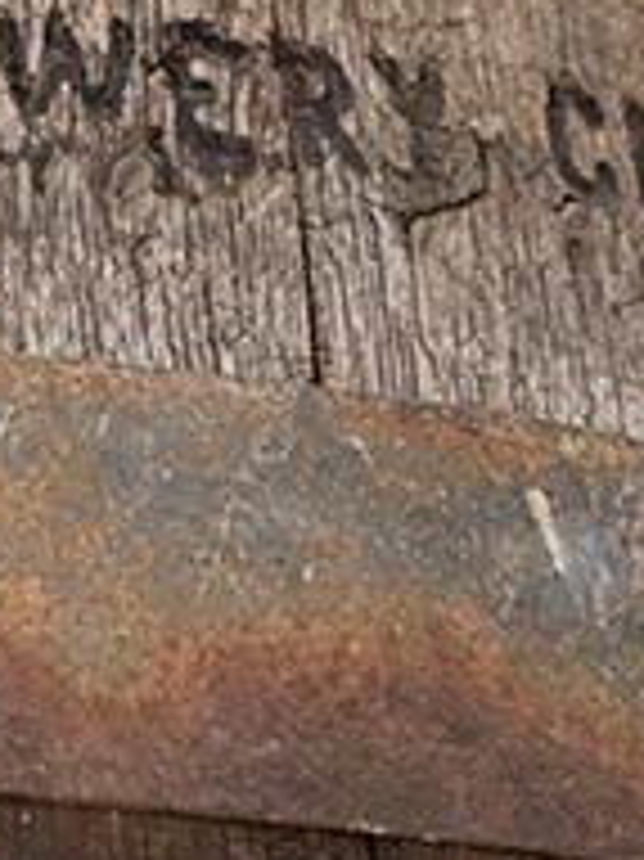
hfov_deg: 7.7
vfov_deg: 10.4
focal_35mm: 190
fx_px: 4718
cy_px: 169
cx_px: -342
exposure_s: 1/60
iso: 1600
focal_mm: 65
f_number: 6.7
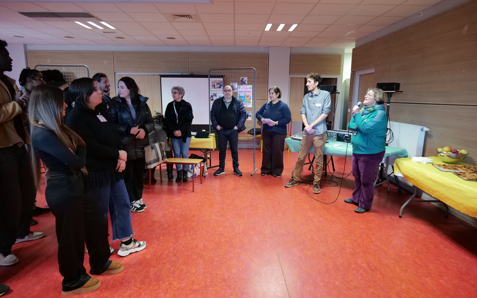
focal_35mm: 21
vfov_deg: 57.3
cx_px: 237
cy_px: 149
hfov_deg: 82.3
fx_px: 273
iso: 5000
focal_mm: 20
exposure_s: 1/80
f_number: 3.5
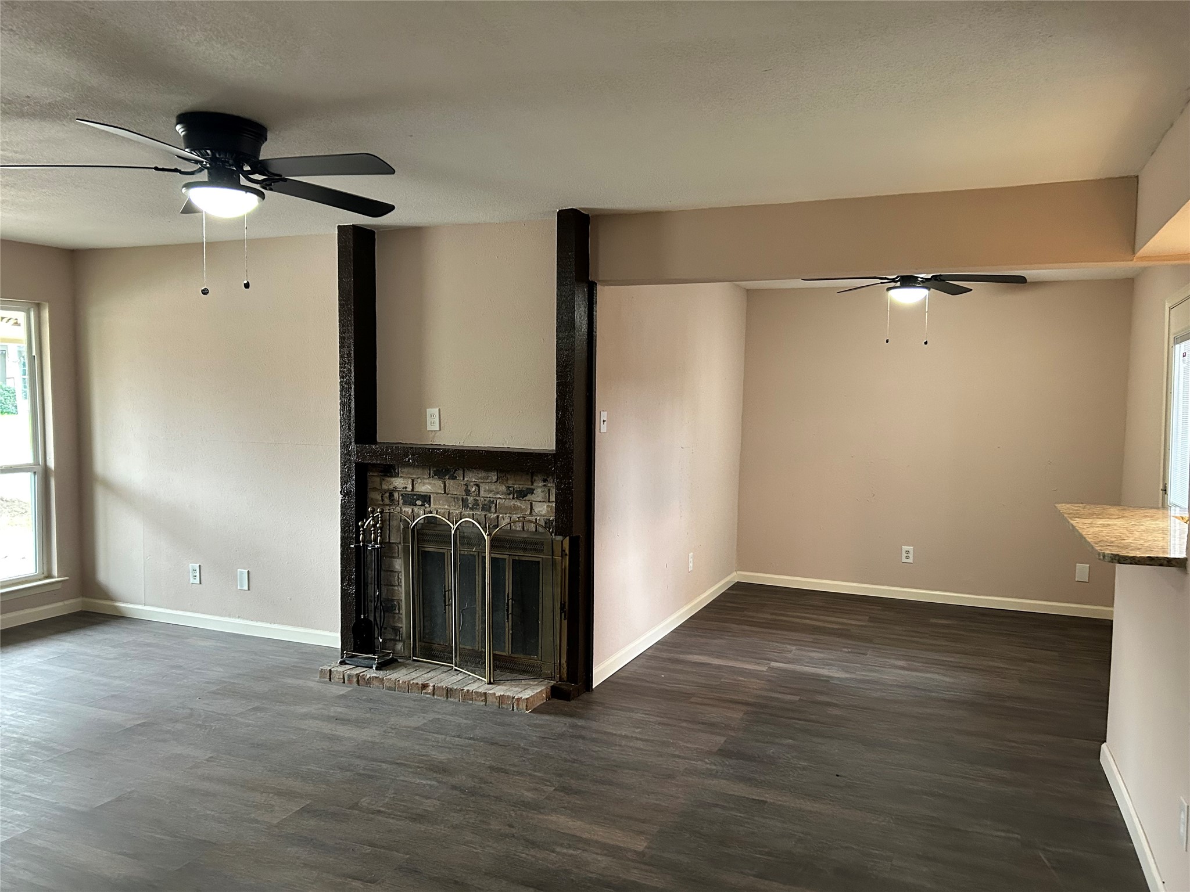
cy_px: 446
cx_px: 595
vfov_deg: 53.1
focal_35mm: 26
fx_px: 894
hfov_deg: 67.3
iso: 320
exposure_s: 1/60
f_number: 1.5
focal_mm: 5.7
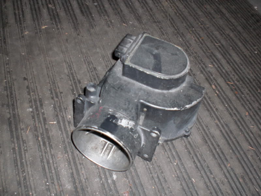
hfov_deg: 49.0
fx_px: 287
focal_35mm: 38
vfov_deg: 37.7
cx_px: 130
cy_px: 98
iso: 200
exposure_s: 1/60
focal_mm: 6.3
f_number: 3.1
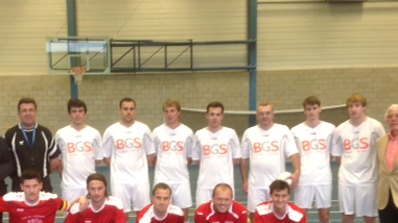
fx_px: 675
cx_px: 146
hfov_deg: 32.7
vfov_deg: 18.5
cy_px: 204
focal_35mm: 64
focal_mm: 4.28
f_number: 2.4
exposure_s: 1/17
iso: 50
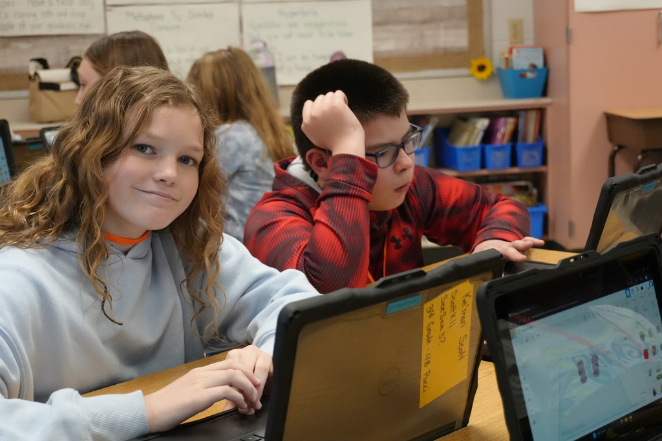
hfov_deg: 31.2
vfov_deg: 21.1
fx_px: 1186
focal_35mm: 64
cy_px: 220
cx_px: 331
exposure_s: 1/160
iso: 4000
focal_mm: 43
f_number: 5.6
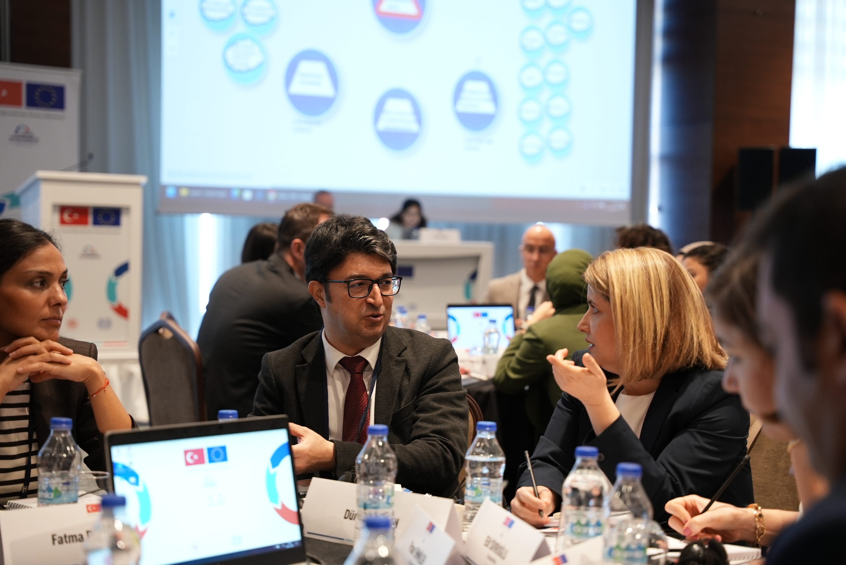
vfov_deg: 21.6
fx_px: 1479
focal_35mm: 63
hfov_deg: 31.9
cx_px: 423
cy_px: 282
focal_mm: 62.9
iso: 2000
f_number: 2.8
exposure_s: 1/100
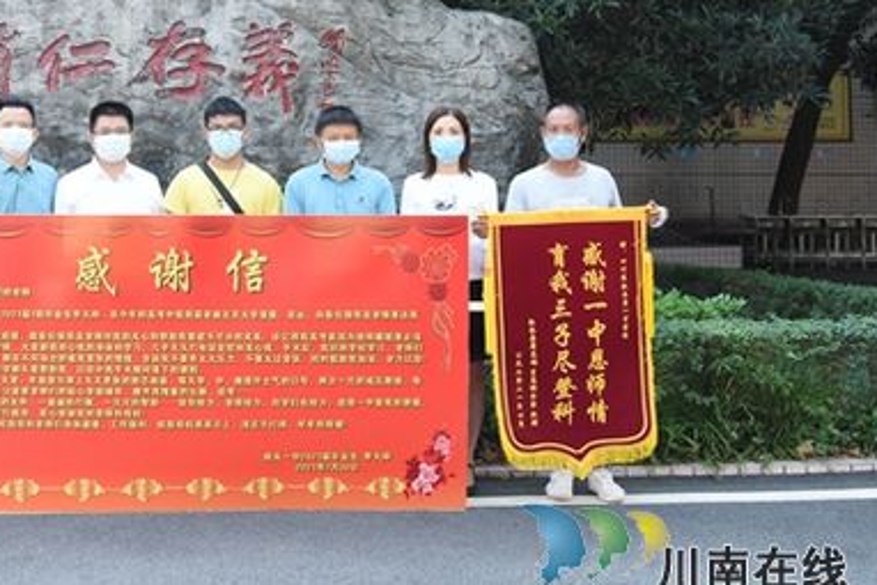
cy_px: 141
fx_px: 1389
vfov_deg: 23.5
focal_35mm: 57
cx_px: 149
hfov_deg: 33.8
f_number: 10
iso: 4000
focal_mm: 34
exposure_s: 1/400
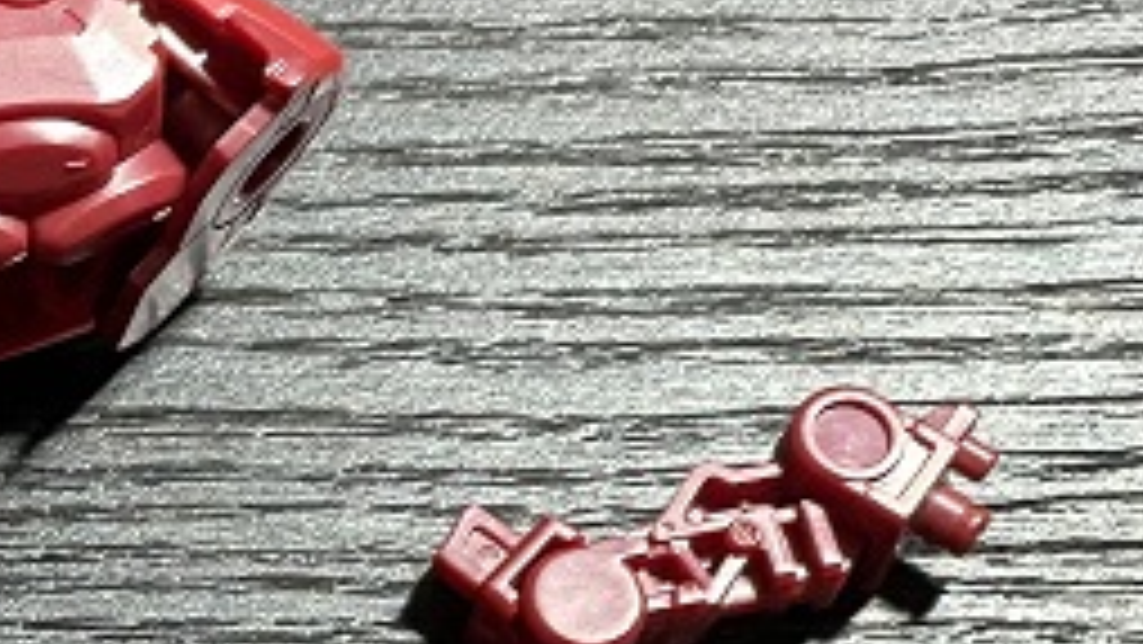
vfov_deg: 5.4
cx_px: -756
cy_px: 802
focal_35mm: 225
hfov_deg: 9.2
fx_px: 6821
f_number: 2
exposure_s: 1/60
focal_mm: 6
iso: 320
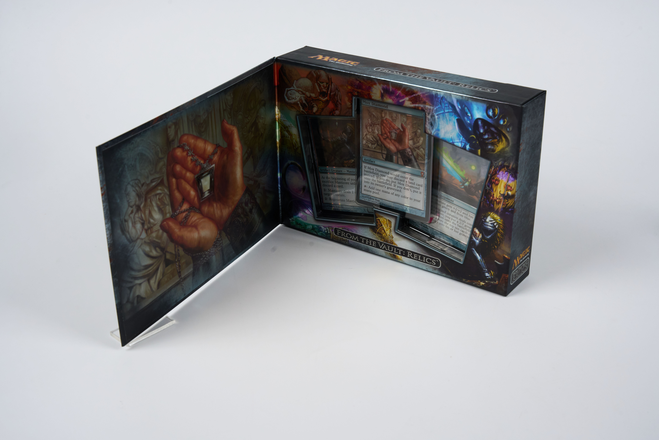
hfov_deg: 41.4
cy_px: 220
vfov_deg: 28.3
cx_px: 330
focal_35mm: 48
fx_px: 871
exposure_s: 1/50
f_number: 13
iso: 800
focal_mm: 47.6
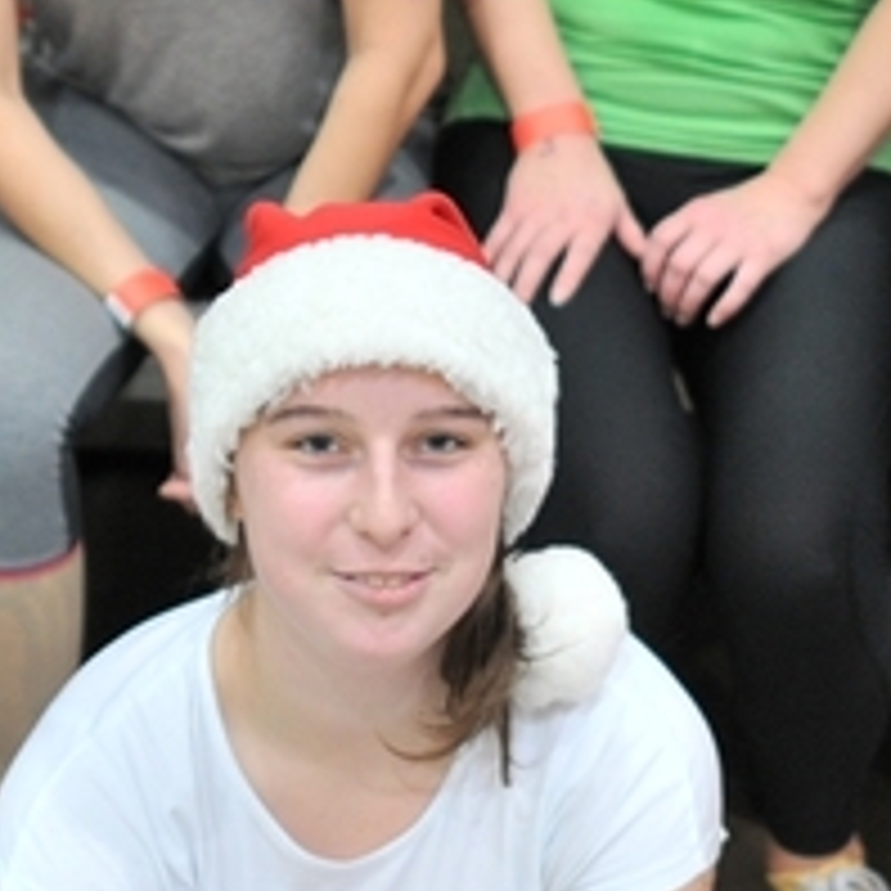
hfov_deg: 13.6
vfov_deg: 13.4
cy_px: -16
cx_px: 716
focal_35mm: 128
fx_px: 3727
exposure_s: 1/160
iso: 640
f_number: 1.8
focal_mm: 28
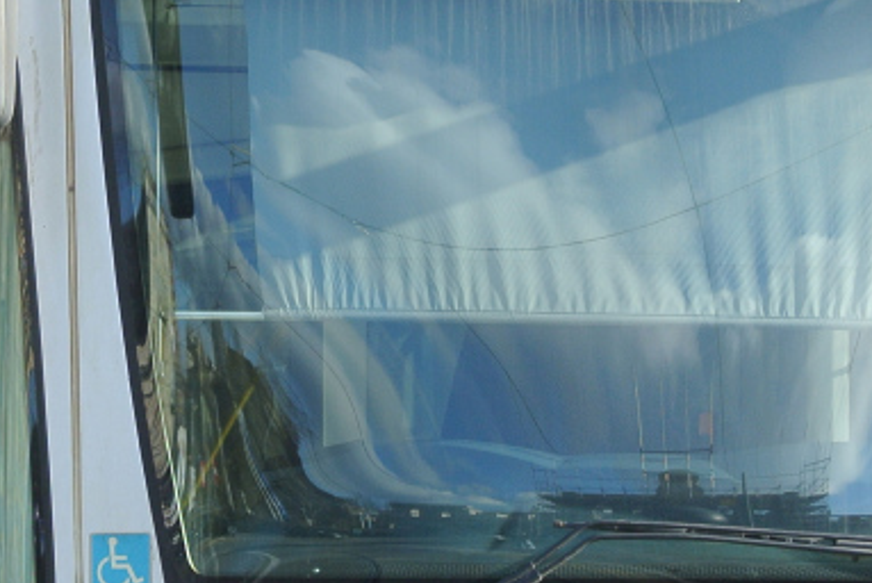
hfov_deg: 7.5
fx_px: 6666
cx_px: 114
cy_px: 494
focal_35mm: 275
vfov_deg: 5.0
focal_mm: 30
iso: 100
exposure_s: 1/320
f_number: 3.8
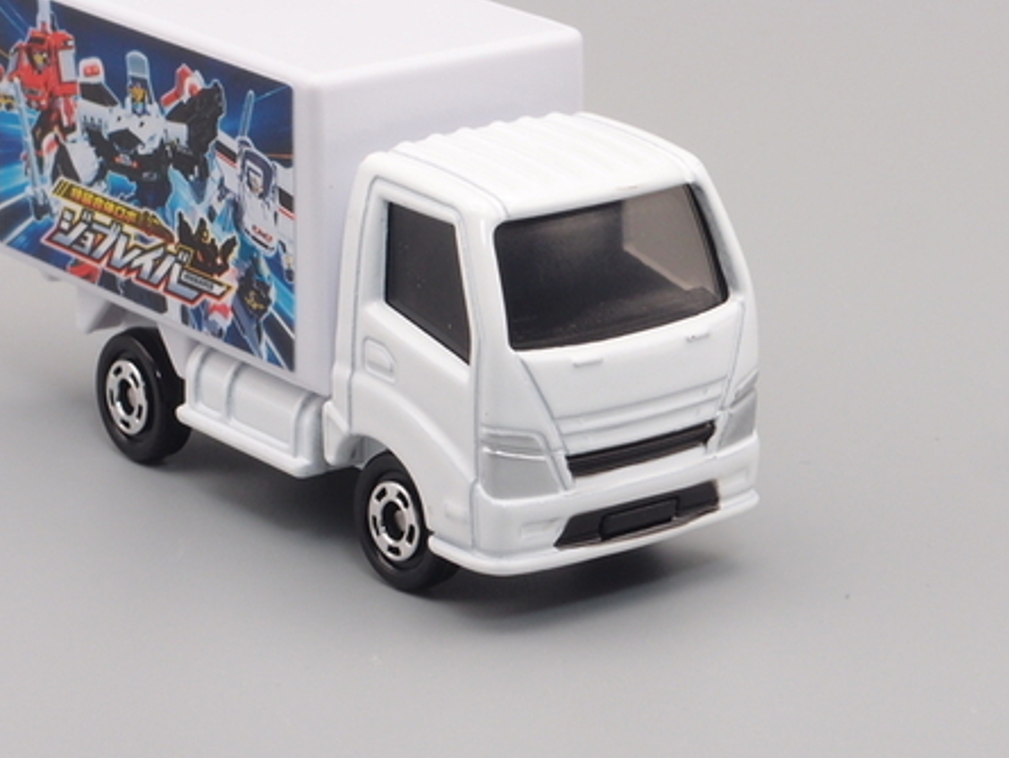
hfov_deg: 13.1
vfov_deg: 9.8
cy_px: 370
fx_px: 4403
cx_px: 422
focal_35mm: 151
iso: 100
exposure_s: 1/5
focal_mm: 18.15
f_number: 8
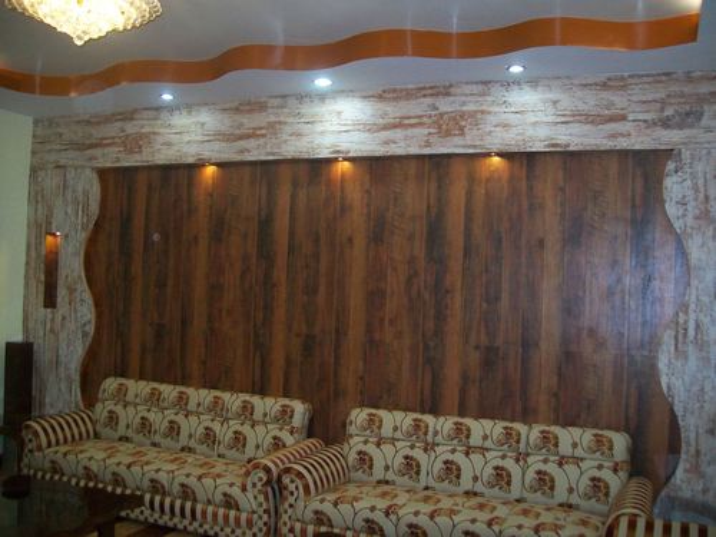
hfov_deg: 54.0
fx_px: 703
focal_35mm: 34
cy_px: 268
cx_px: 358
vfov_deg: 41.8
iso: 160
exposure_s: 1/60
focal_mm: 6.1
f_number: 2.7
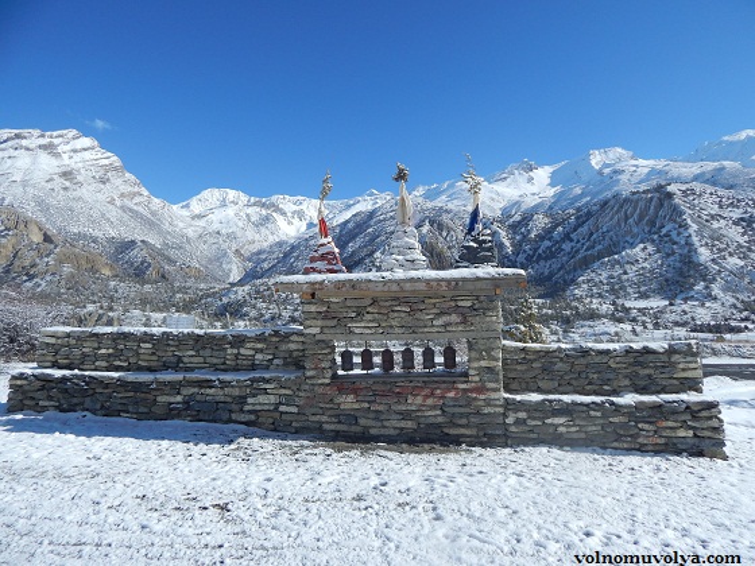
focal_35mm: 23
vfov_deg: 58.9
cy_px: 283
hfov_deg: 73.9
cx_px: 378
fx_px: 502
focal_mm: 4
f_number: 6
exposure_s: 1/800
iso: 125
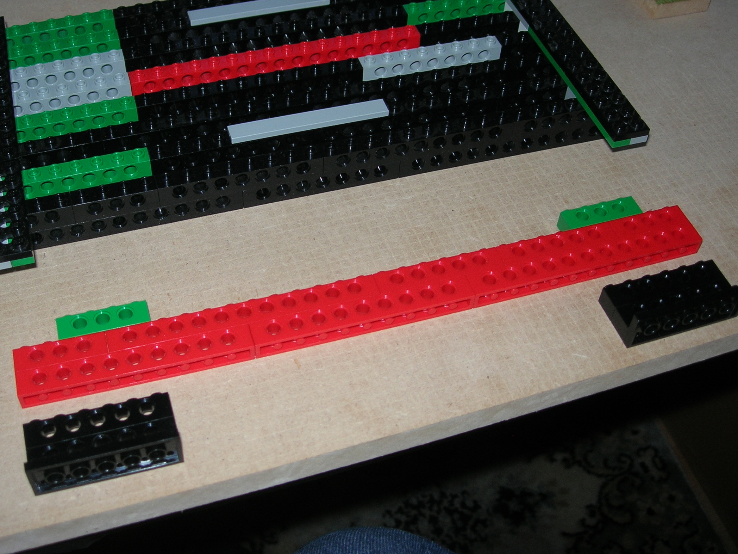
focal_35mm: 47
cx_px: 326
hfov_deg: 40.4
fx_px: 1002
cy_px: 247
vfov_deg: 30.9
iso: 64
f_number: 2.8
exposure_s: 1/60.1
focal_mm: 7.8
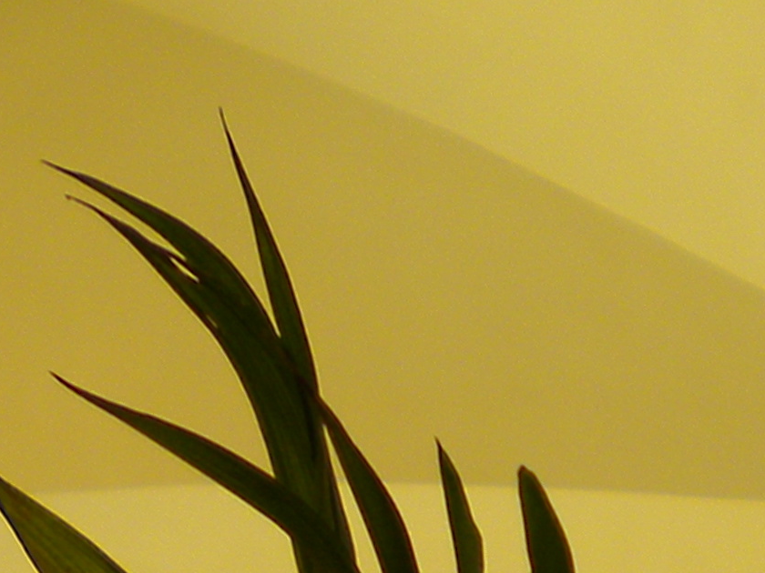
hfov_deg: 13.0
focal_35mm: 152
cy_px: 719
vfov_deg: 9.6
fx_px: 3359
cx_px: 337
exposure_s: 1/15
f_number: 3.1
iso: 80
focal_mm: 6.3
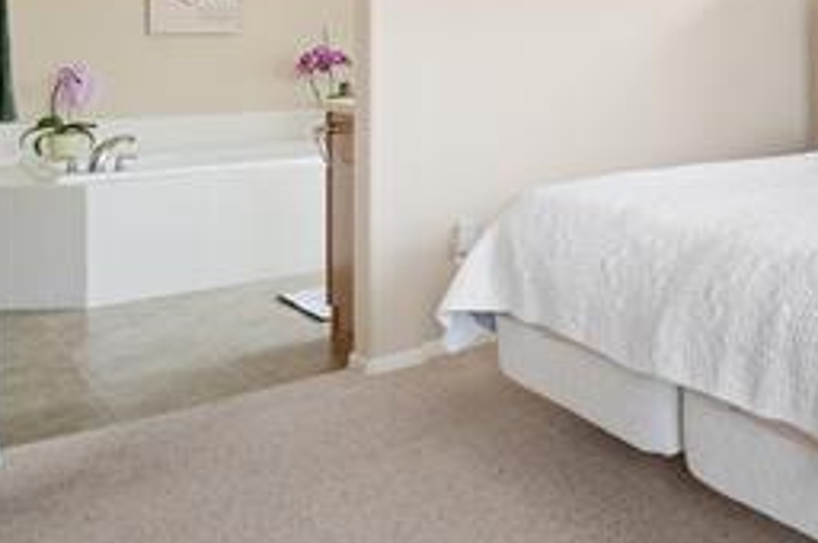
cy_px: 26
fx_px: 908
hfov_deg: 36.1
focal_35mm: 40
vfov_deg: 31.3
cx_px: 1010
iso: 200
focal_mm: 16
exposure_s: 1/8
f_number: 6.3
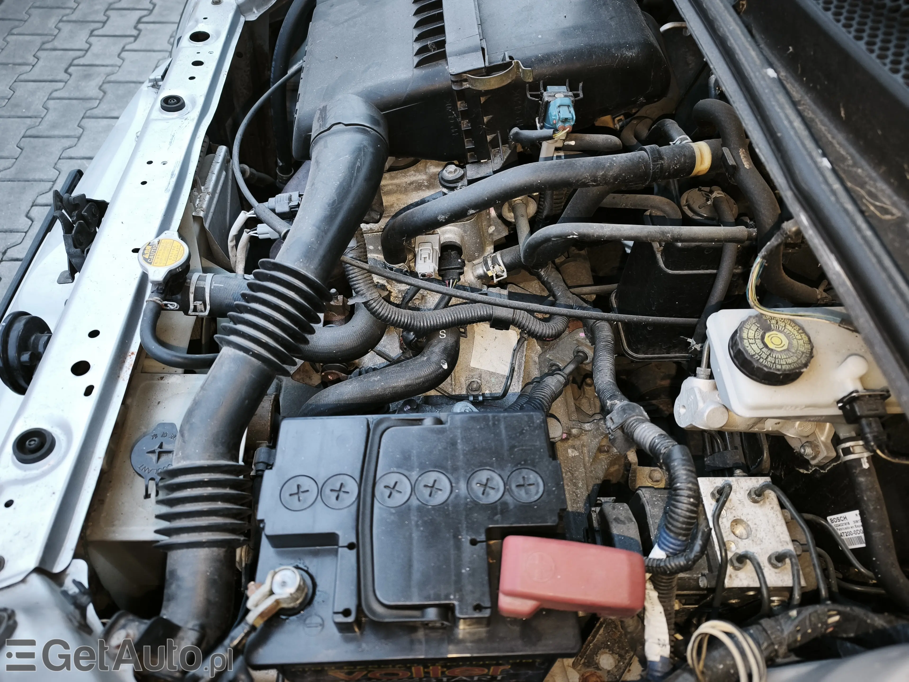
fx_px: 604
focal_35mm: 23
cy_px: 341
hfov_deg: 73.9
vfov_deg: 58.9
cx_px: 454
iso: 500
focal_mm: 6.45
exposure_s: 1/50
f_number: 1.62
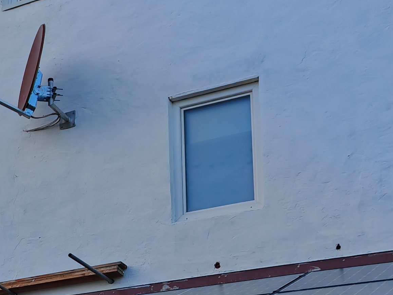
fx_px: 1067
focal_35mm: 94
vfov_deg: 15.3
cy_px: 333
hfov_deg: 19.6
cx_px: -79
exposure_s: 1/1900
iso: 50
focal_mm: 7.62
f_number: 1.6
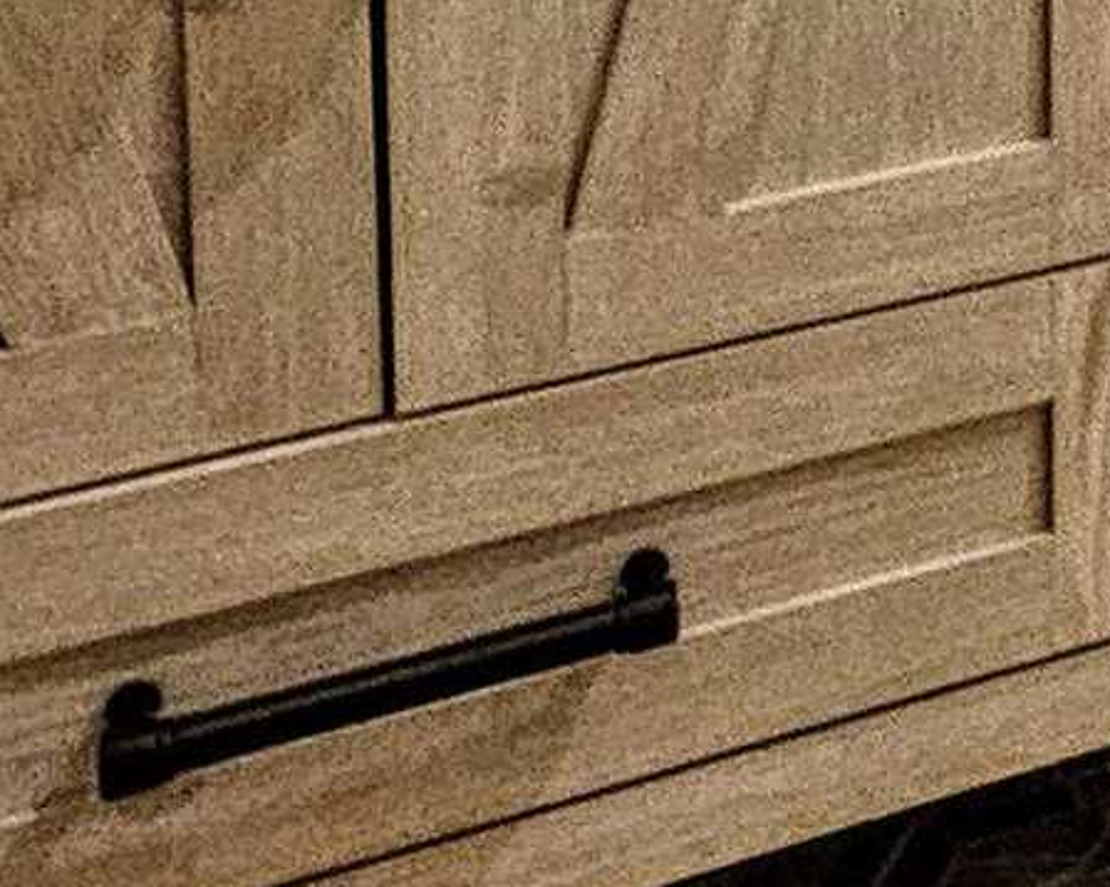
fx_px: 2857
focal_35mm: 87
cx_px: 2611
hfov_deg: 14.7
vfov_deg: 14.2
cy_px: -996
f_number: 2.2
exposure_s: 1/60
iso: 320
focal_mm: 2.2
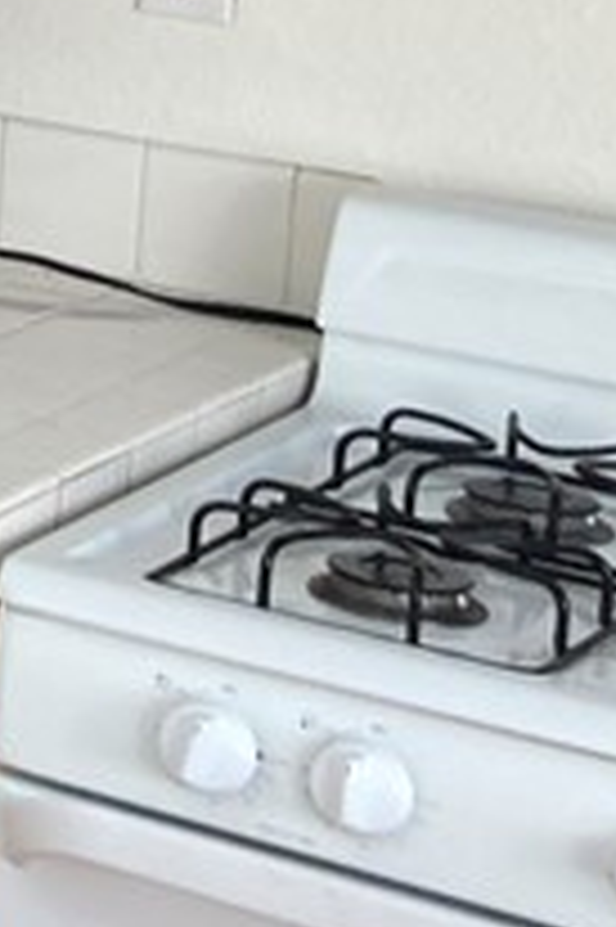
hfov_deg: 7.4
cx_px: -1632
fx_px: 3728
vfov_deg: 13.6
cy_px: -315
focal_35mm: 145
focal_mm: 3.99
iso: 50
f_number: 1.8
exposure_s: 1/60
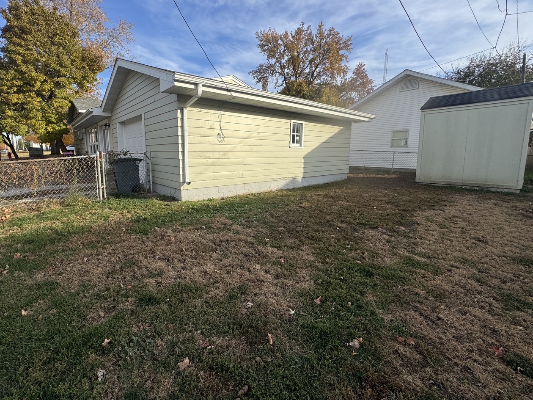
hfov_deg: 94.3
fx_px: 246
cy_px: 186
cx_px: 243
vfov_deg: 78.0
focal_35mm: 16
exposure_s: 1/1395
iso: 40
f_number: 2.2
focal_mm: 2.22
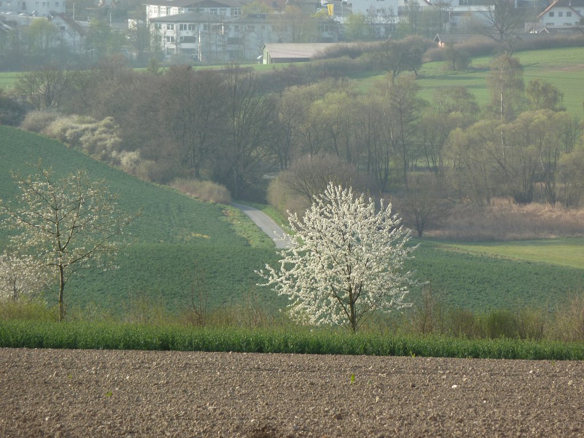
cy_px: 219
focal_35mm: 300
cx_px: 292
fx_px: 5061
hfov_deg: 6.6
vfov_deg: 5.0
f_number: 4.9
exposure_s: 1/125
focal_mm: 49.2
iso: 80
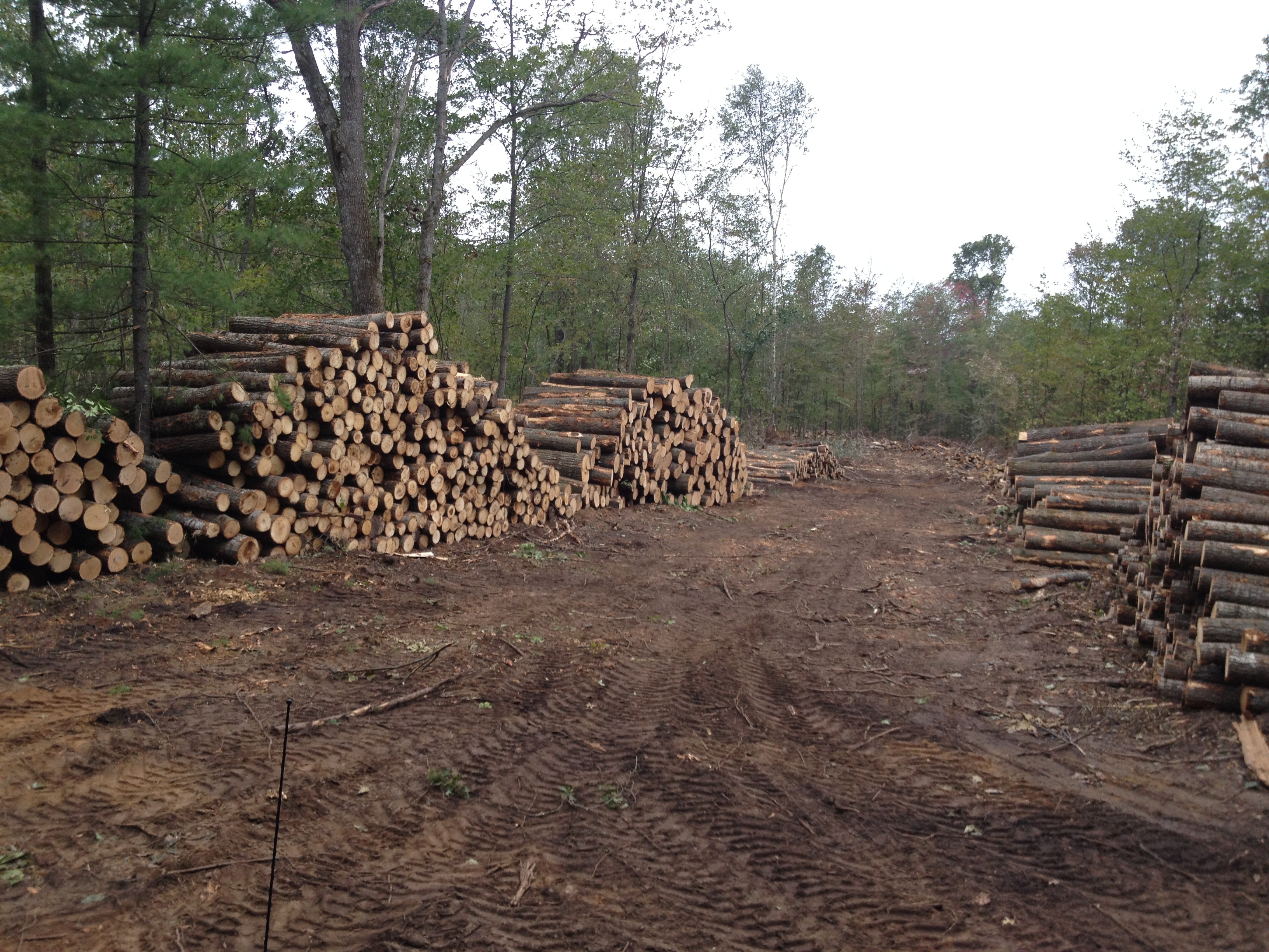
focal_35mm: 35
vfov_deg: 40.7
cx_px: 634
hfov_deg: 52.6
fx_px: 1283
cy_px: 476
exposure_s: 1/120
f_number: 2.4
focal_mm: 4.28
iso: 64
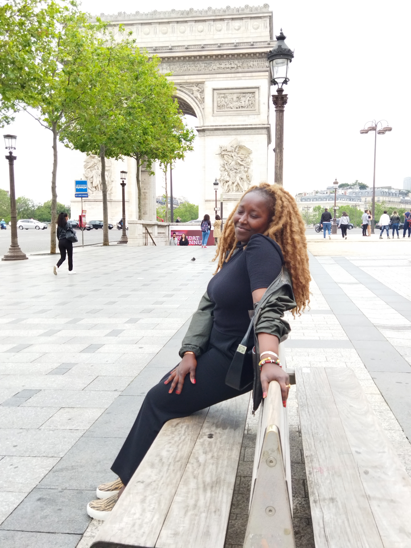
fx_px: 427
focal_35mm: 27
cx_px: 206
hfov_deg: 51.4
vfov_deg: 65.3
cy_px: 274
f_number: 1.79
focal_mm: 4.71
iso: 126
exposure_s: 1/100
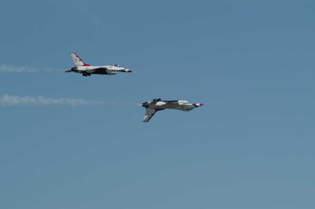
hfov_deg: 6.5
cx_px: 158
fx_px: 2754
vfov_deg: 4.4
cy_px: 104
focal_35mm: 315
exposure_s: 1/1000
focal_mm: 210
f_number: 8
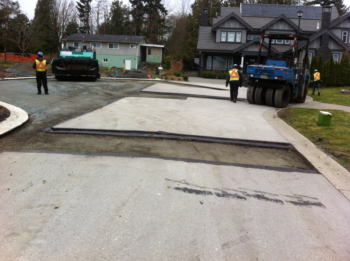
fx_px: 353
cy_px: 130
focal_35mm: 35
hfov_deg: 52.7
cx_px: 175
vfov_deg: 40.6
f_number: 2.8
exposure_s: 1/431
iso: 80
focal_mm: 3.85
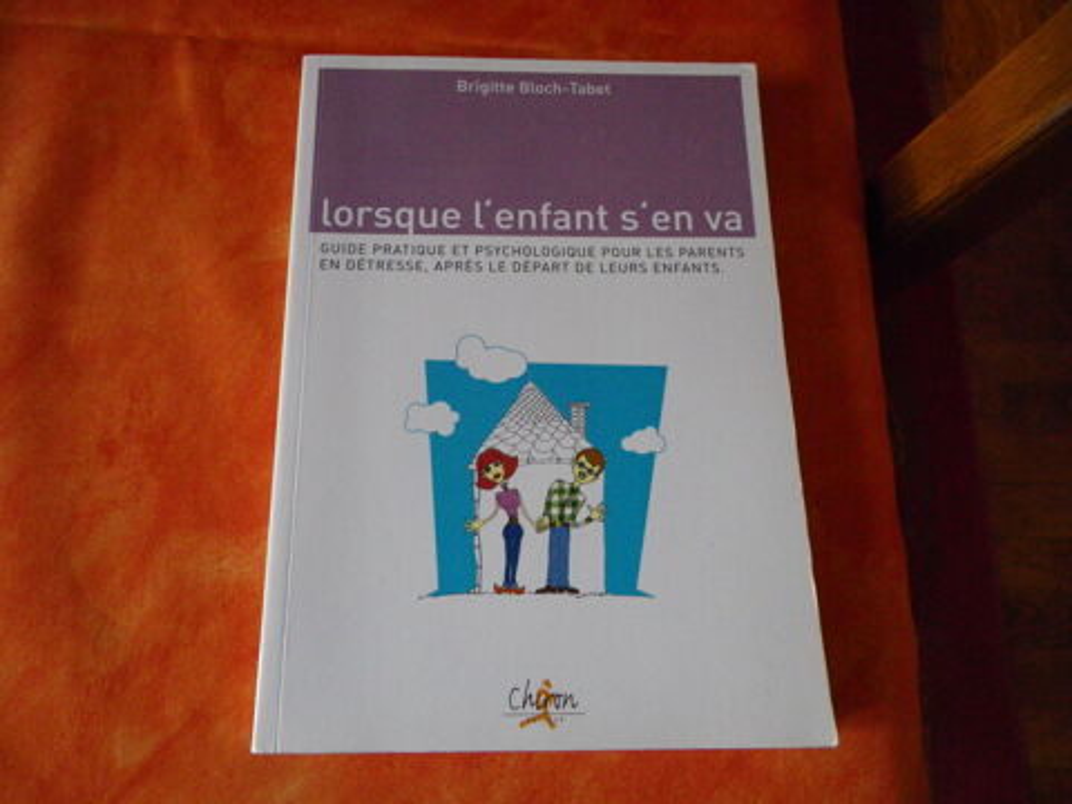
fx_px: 867
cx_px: 536
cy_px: 402
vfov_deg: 49.7
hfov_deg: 63.4
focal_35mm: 28
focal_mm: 4.9
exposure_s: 1/60
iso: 500
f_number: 2.6
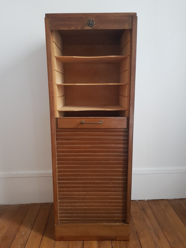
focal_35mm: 26
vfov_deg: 67.3
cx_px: 93
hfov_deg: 53.1
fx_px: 186
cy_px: 124
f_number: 1.7
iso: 200
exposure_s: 1/12
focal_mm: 4.2
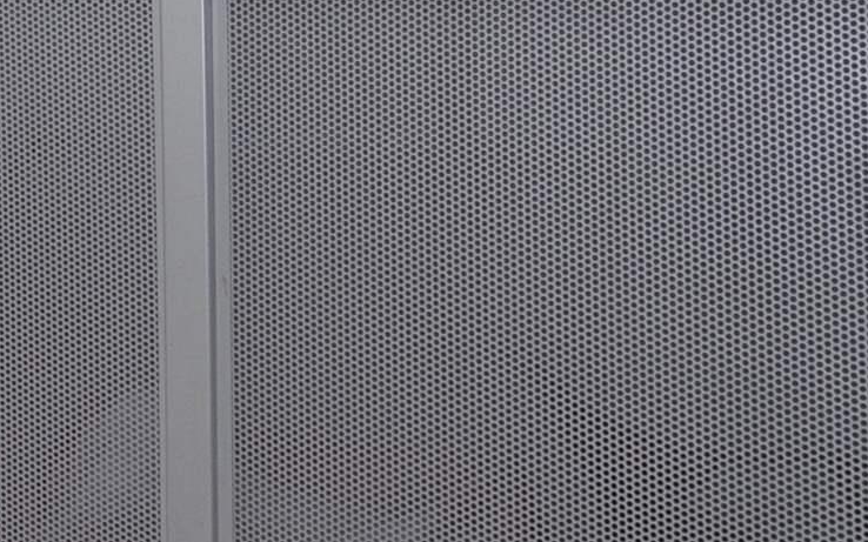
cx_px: -822
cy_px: -179
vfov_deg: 11.7
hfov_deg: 15.6
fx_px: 2557
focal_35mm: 108
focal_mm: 17
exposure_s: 1/200
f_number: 9
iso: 200
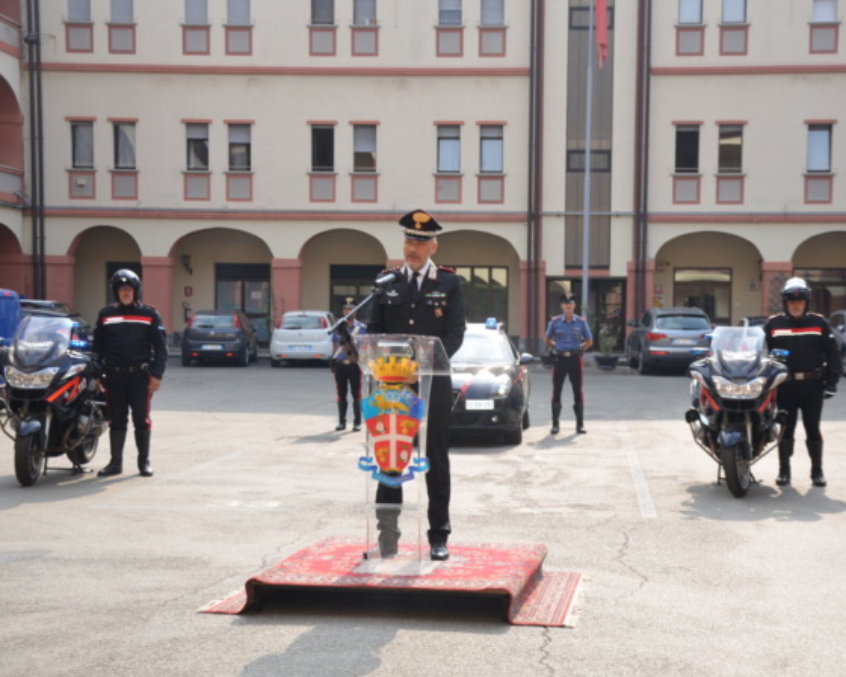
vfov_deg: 26.2
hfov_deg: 32.5
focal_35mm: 58
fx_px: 1452
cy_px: 338
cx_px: 468
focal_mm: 34
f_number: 4.5
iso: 100
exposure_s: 1/200
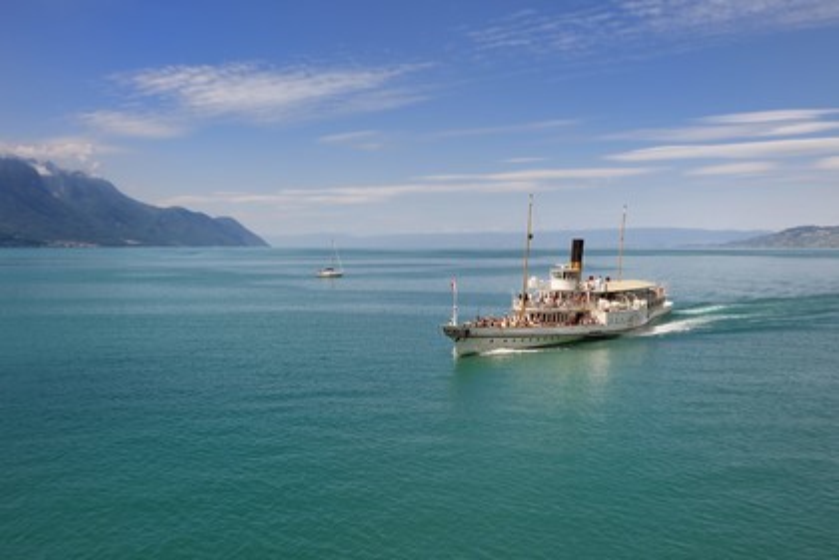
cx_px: 420
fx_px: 792
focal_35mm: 34
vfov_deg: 38.9
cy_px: 280
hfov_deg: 55.8
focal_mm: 34
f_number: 13
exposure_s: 1/400
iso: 200
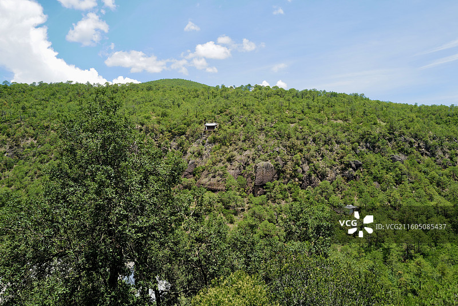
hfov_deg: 65.5
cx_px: 229
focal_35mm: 28
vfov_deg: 46.4
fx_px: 356
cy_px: 153
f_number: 8
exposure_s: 1/250
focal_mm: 28
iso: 160
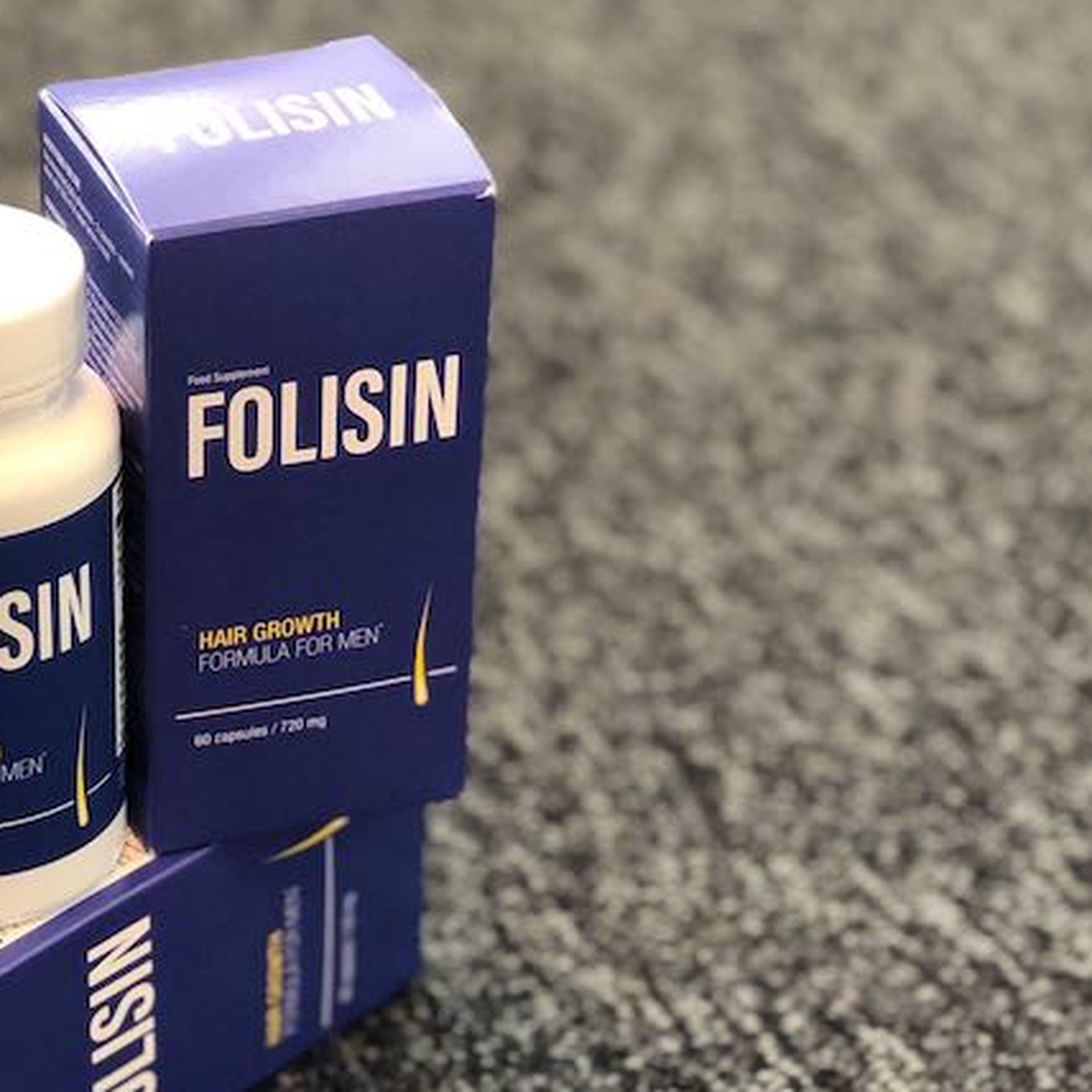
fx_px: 3926
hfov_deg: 15.7
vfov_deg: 15.6
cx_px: 145
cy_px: 990
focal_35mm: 110
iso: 64
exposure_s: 1/50
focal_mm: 6
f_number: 2.4
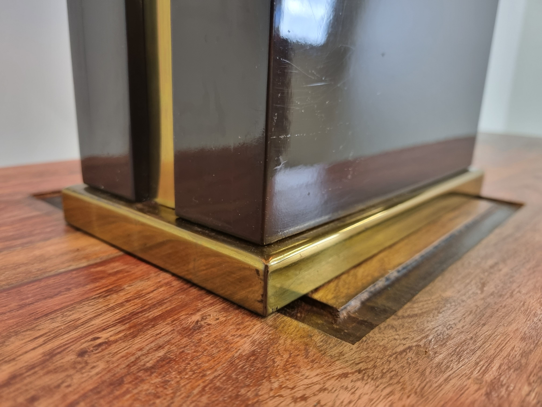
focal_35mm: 26
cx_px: 271
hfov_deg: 67.3
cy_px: 204
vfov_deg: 53.1
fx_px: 407
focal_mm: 5.4
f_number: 1.8
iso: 320
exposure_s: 1/50
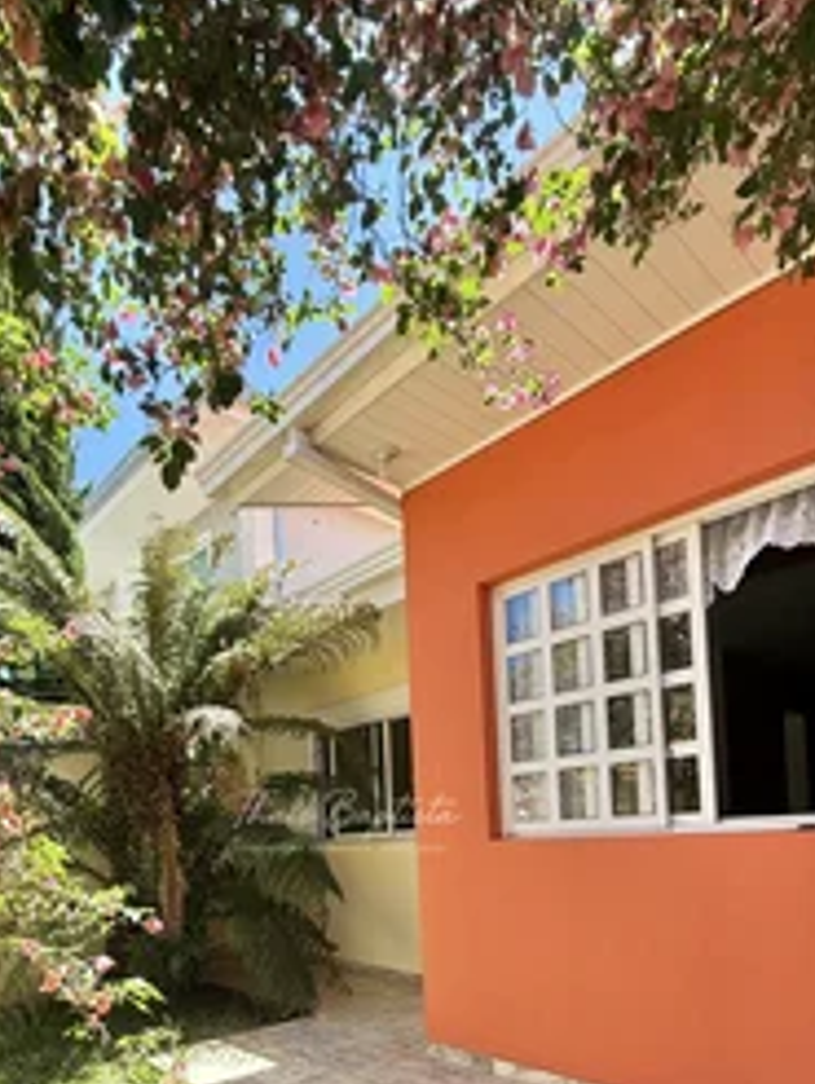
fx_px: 689
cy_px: 820
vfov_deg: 70.9
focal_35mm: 22
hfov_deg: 60.9
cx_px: 344
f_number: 2.2
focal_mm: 2.22
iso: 64
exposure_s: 1/291
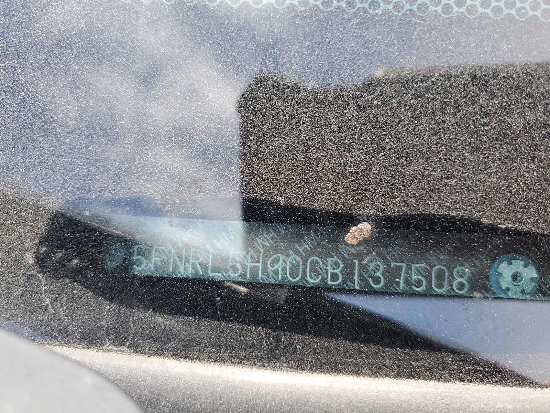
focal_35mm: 26
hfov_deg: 67.3
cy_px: 206
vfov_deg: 53.1
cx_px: 275
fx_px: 413
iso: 50
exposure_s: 1/208
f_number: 1.5
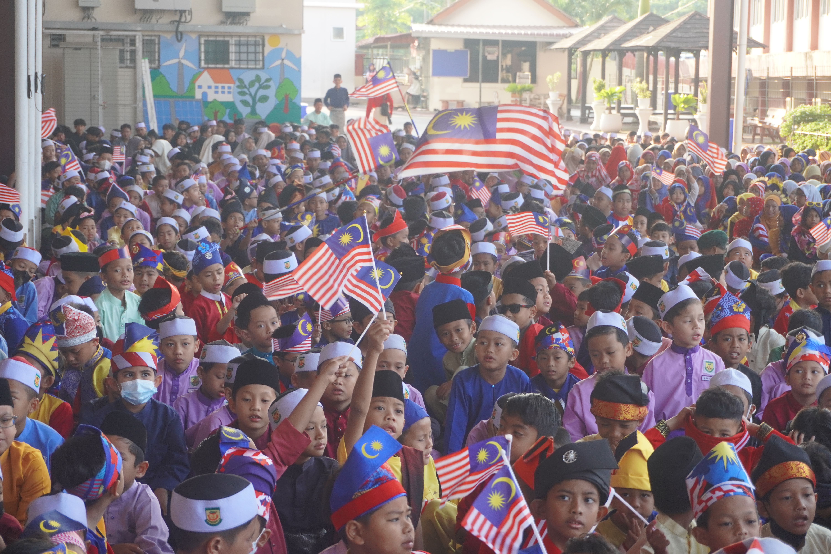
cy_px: 277
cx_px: 416
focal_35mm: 75
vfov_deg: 18.2
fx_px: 1731
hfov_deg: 27.0
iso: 640
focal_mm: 50
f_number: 5.6
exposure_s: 1/160
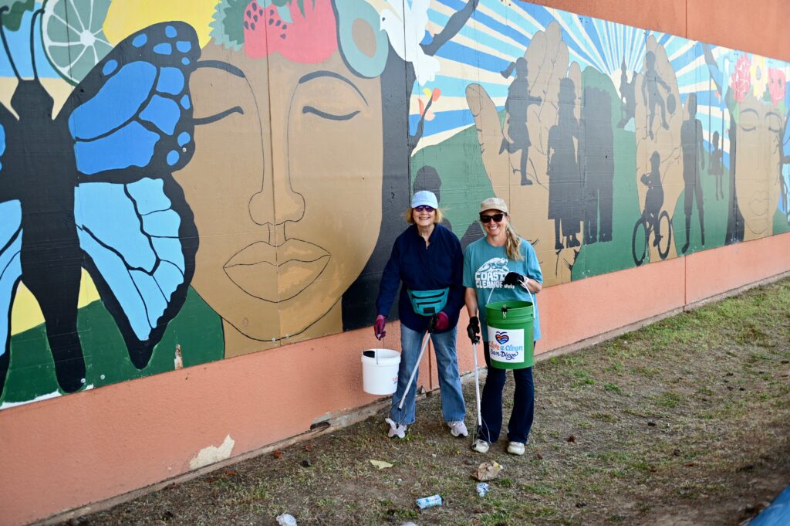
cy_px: 263
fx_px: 767
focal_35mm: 35
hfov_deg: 54.5
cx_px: 395
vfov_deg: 37.8
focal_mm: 35
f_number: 2.8
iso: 400
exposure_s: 1/800
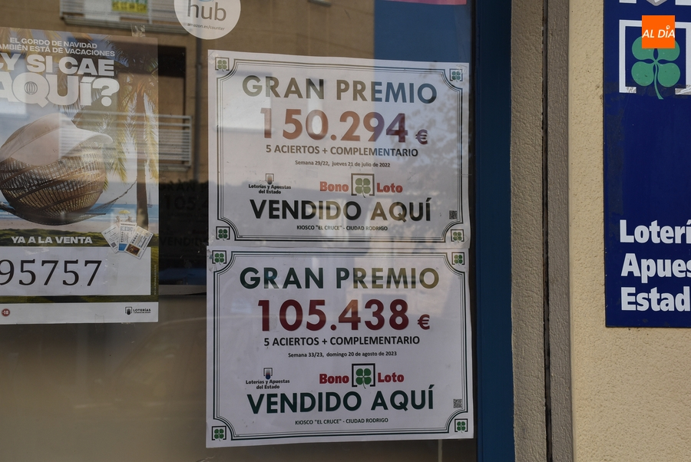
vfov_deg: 21.6
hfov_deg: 31.9
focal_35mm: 63
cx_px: 346
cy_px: 231
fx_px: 1210
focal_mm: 42
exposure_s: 1/250
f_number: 8
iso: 220
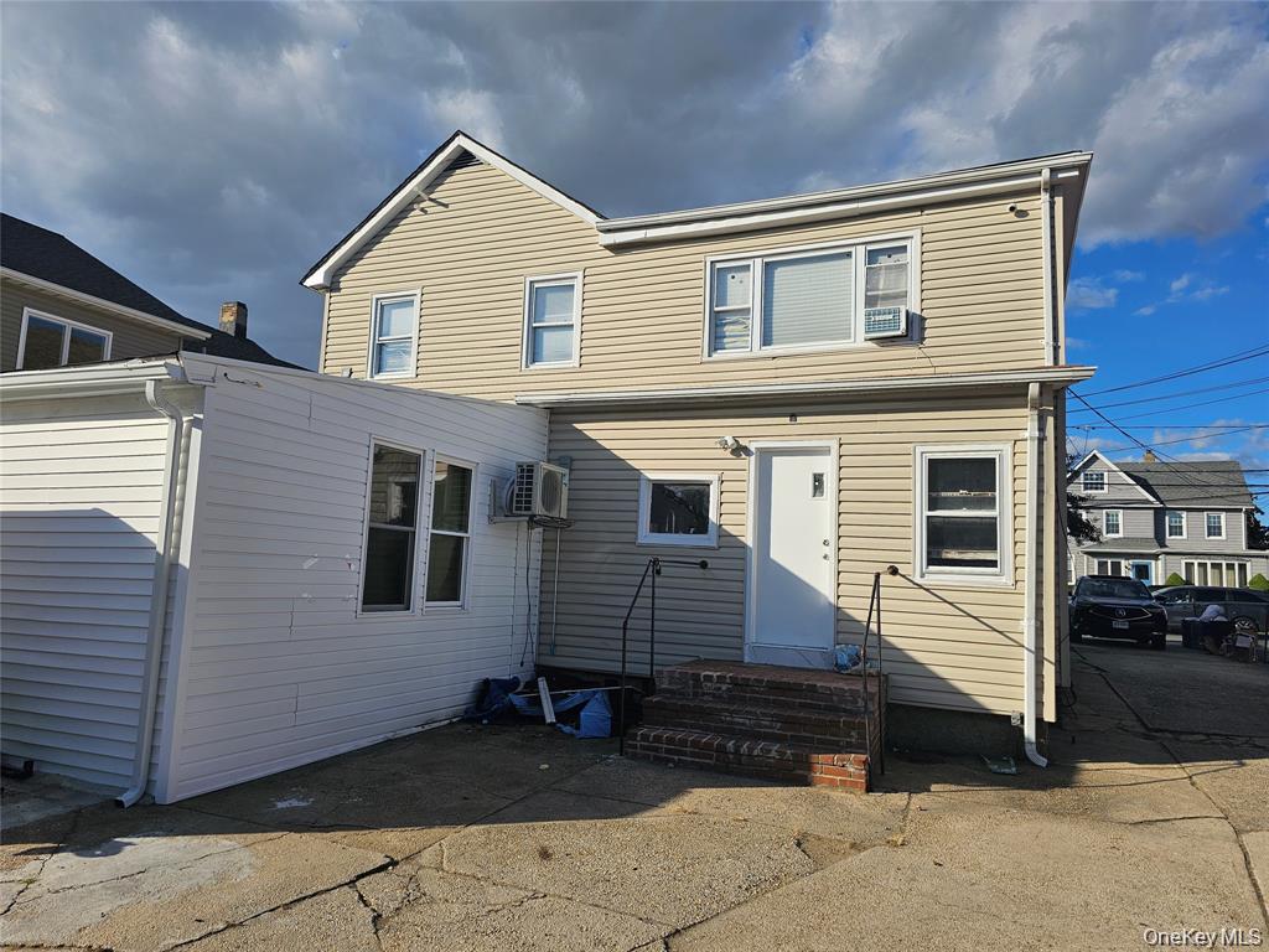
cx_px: 634
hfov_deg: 73.9
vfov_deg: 58.9
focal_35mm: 23
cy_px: 476
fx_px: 843
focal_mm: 6.3
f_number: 1.7
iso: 10
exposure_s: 1/1076
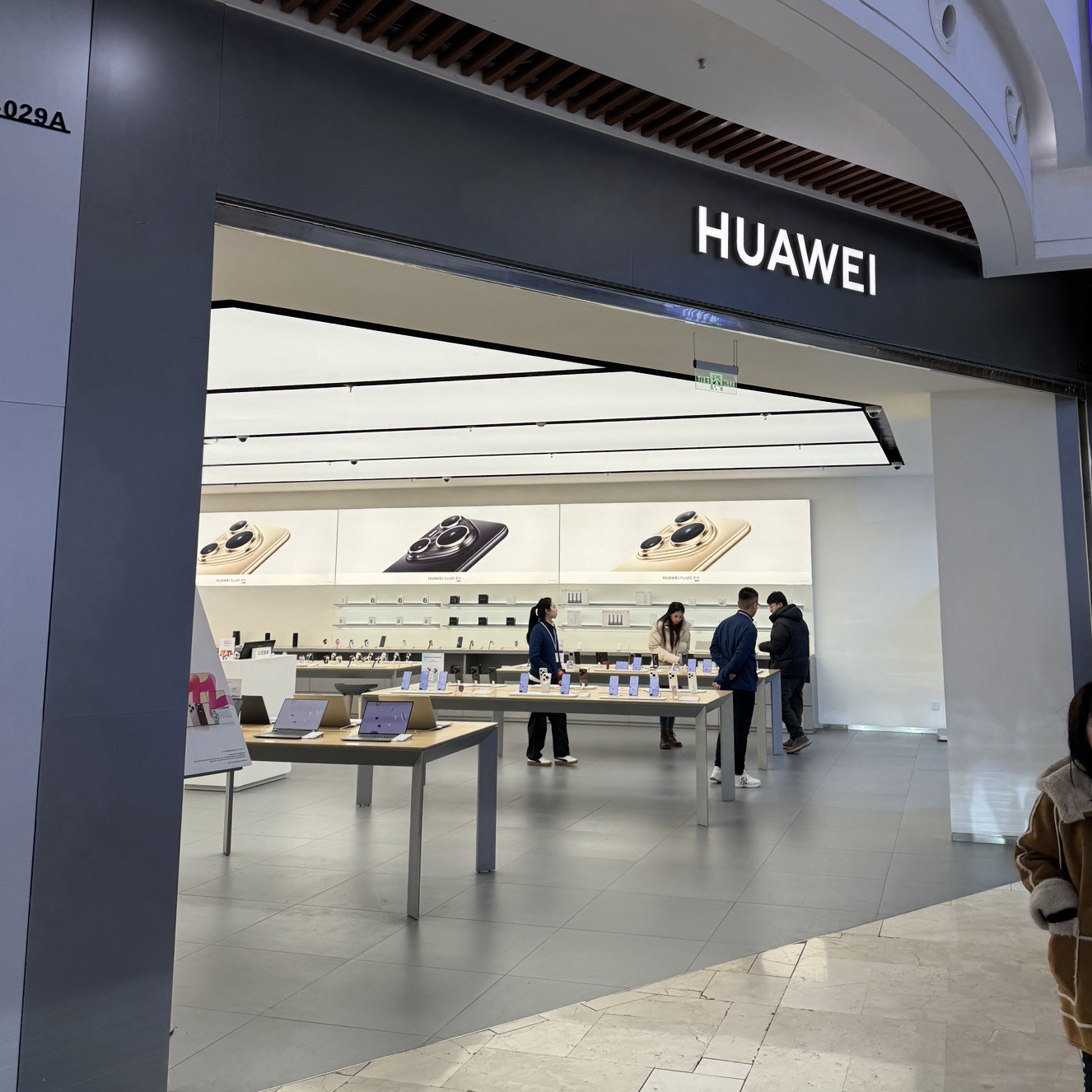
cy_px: 409
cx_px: 605
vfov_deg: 50.6
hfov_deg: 51.0
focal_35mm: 32
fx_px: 1142
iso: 64
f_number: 1.78
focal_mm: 6.76
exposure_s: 1/193
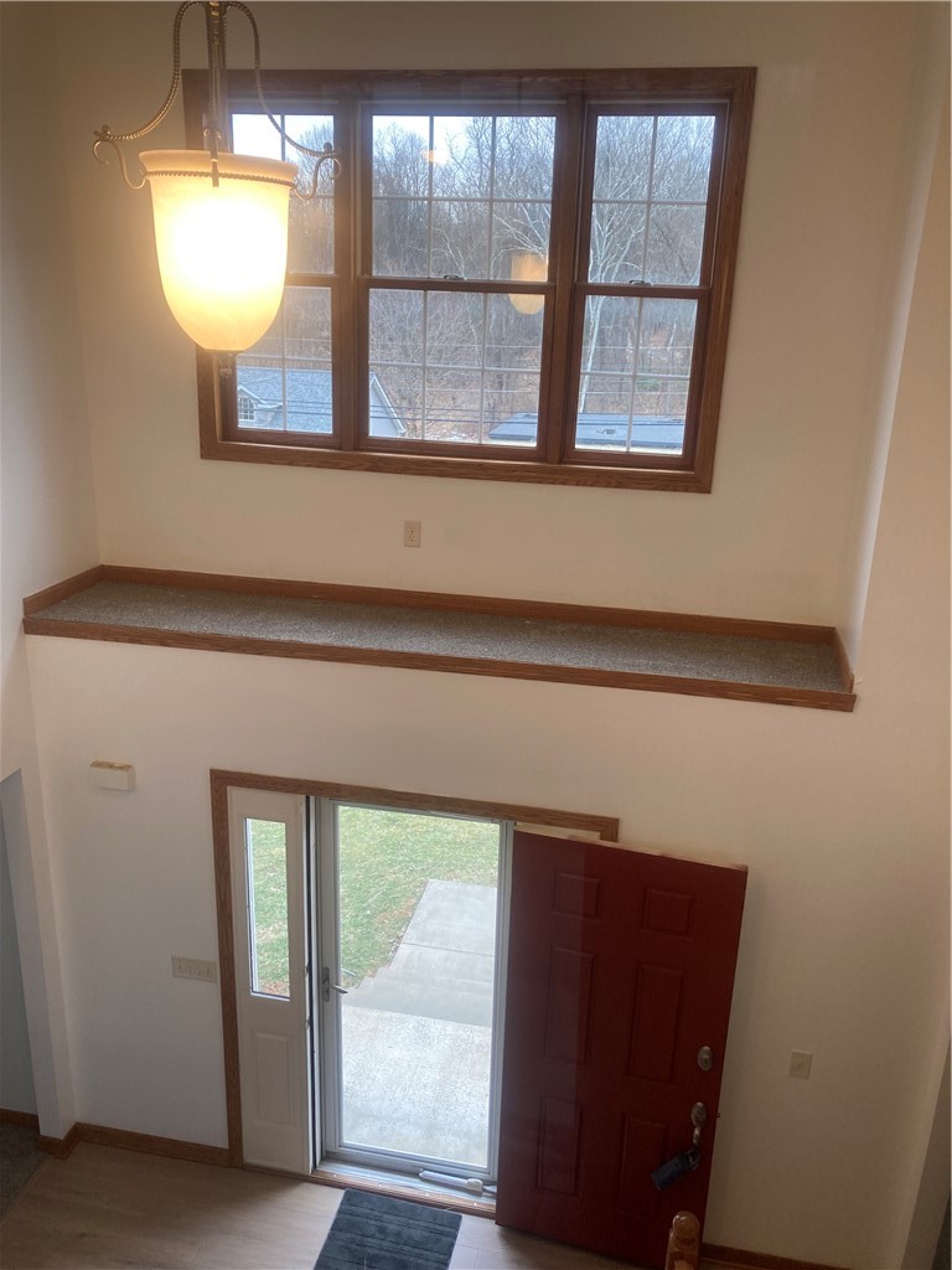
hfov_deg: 49.7
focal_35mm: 28
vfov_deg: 63.4
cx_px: 476
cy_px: 635
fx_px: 1027
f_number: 1.8
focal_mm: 3.99
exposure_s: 1/60
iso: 80
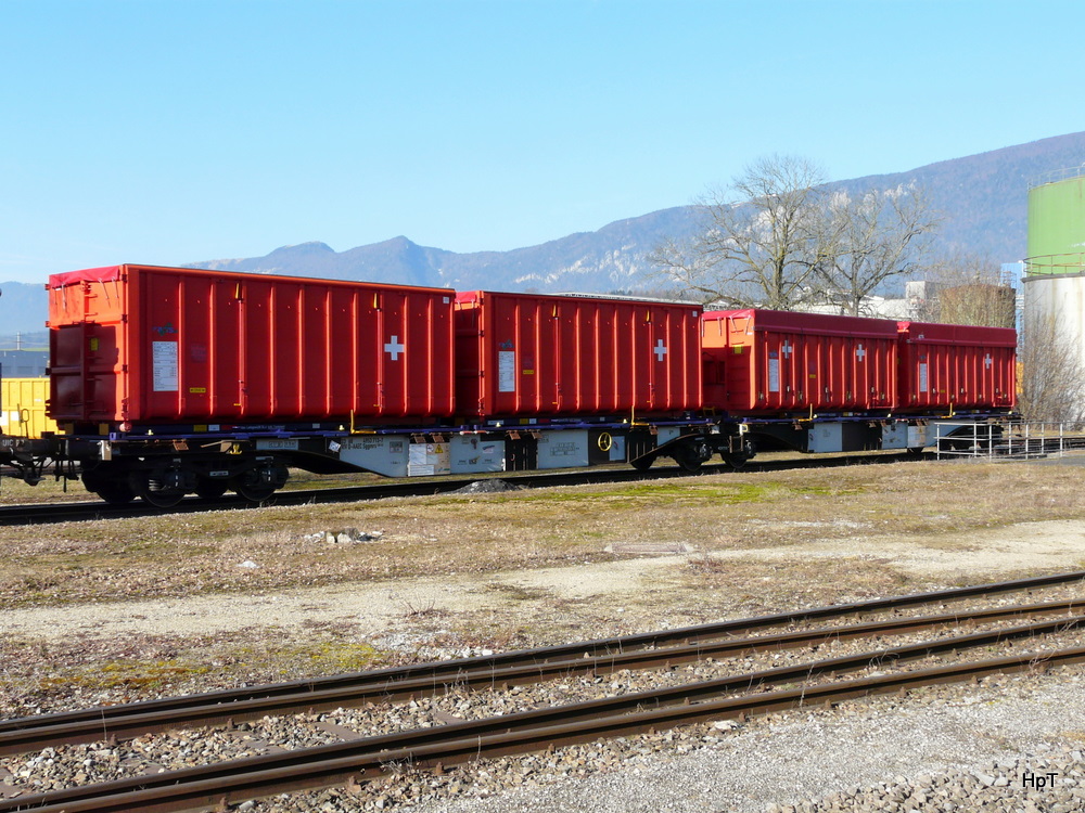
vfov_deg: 32.2
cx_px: 542
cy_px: 406
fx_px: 1410
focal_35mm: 45
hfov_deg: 42.1
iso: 100
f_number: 5.6
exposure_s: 1/320
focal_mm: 7.4
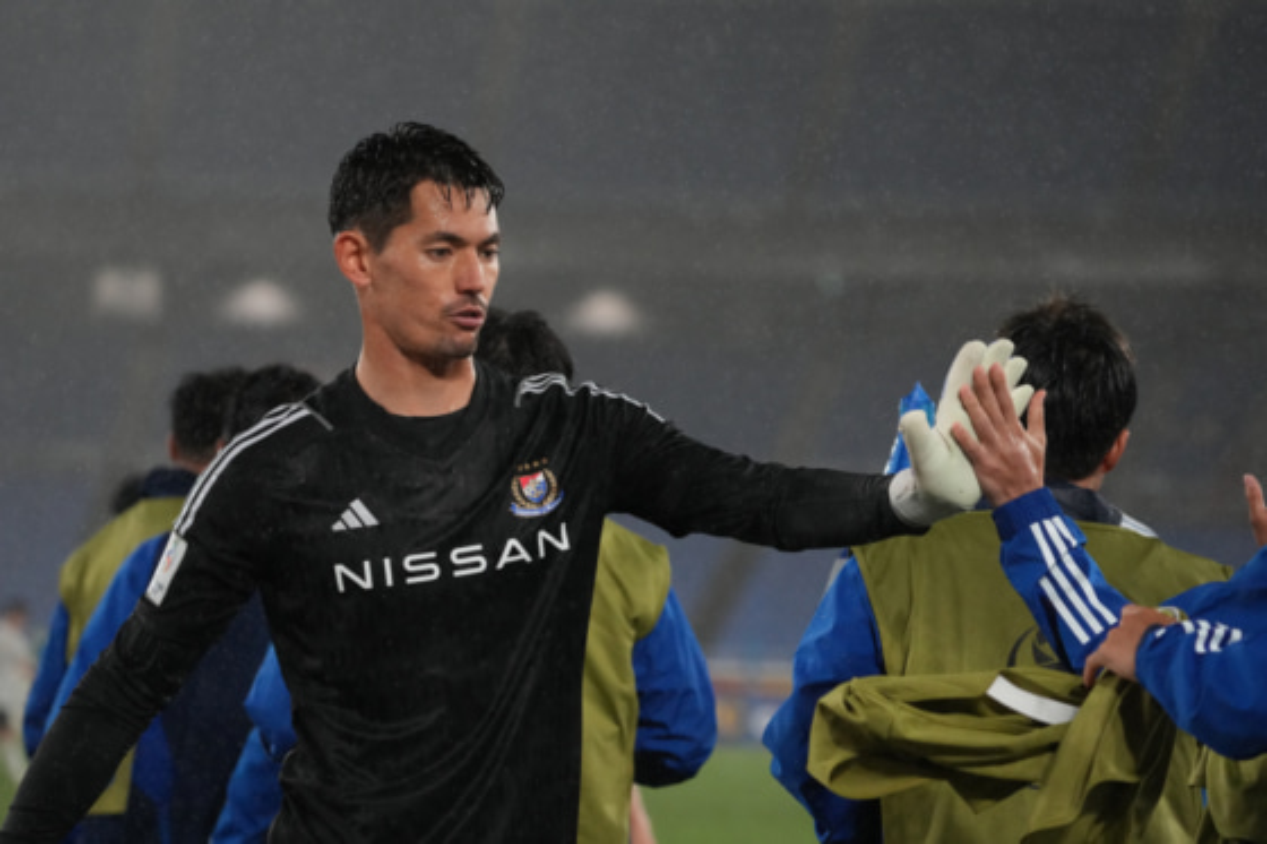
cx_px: 634
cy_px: 422
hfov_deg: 10.3
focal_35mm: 200
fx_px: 7036
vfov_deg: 6.9
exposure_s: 1/1250
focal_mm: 200
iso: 5000
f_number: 6.3
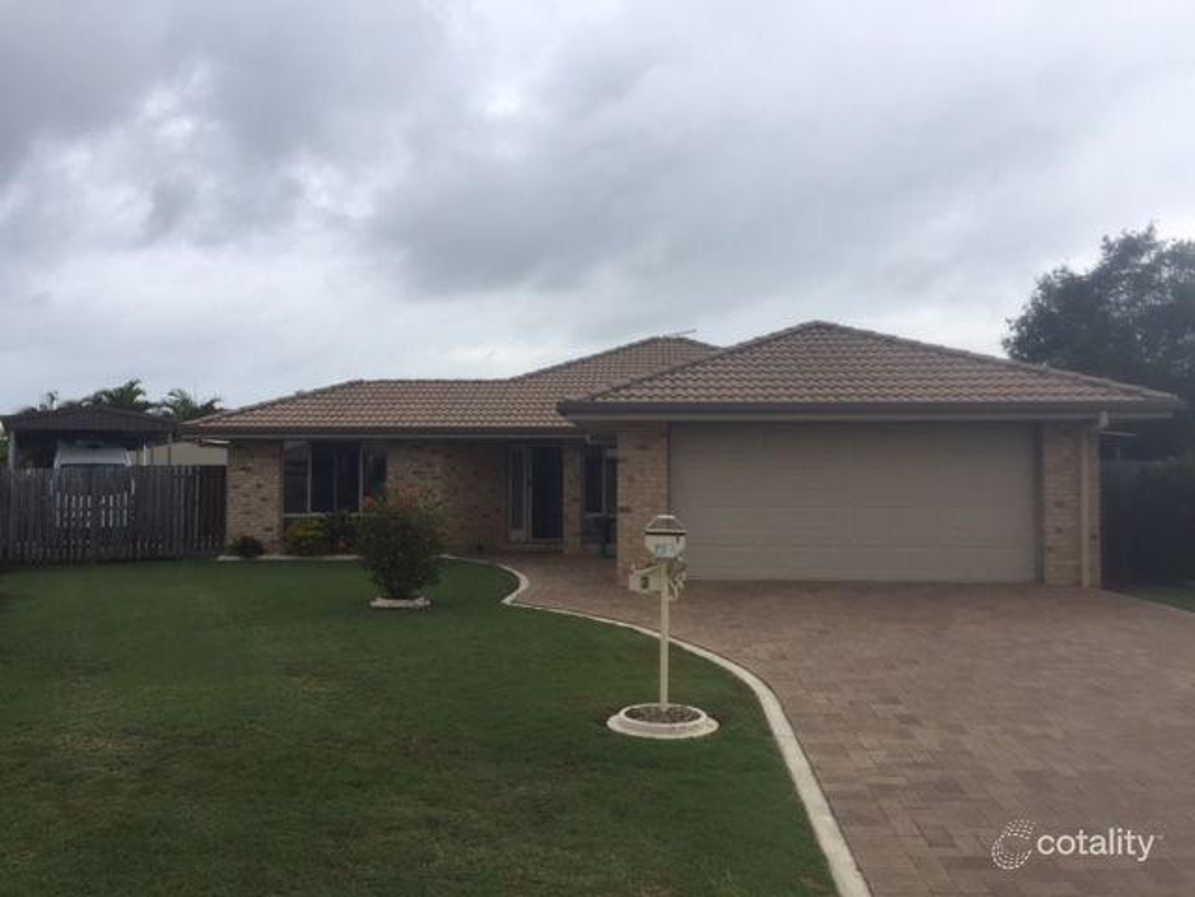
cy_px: 448
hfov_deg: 61.7
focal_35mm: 29
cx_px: 598
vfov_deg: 48.2
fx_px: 1001
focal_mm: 4.15
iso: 32
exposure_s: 1/1014
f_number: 2.2
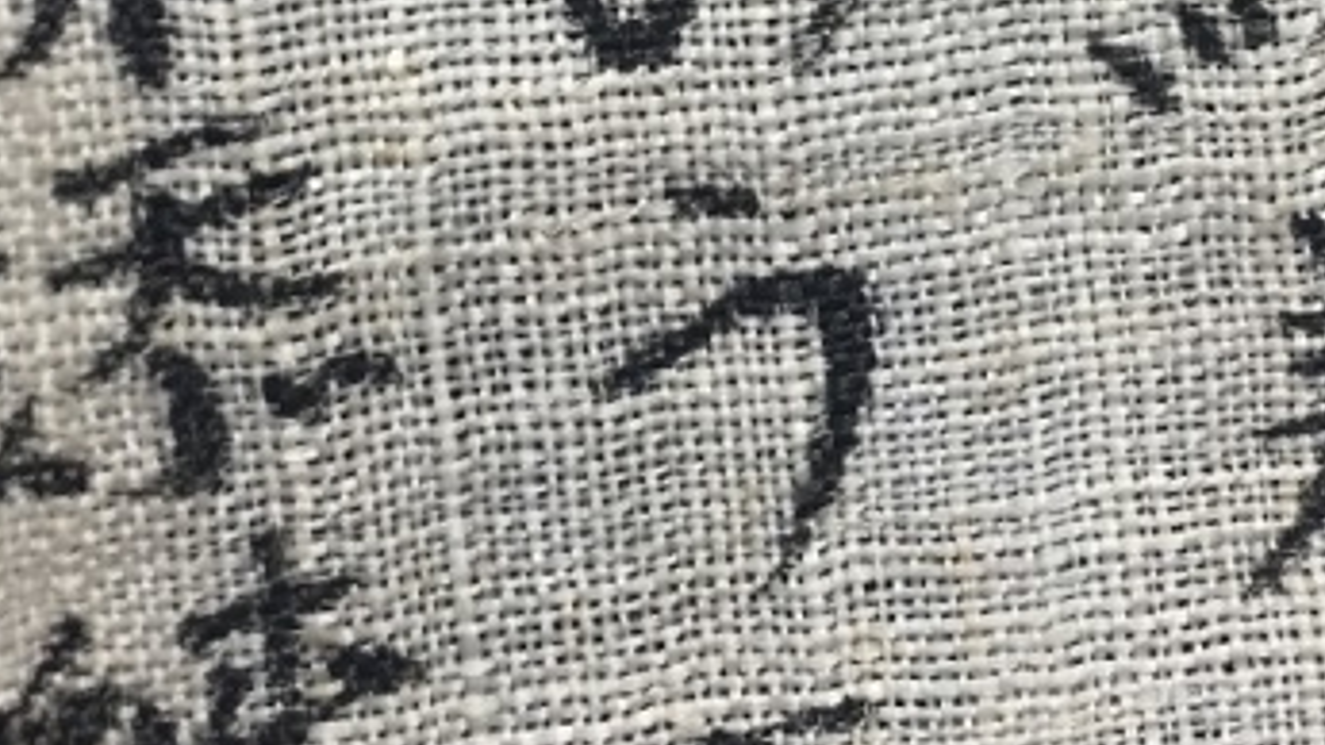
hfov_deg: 27.1
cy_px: 19
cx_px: 787
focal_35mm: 78
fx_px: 2740
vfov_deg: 15.2
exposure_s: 1/40
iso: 32
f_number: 2.2
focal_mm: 4.15
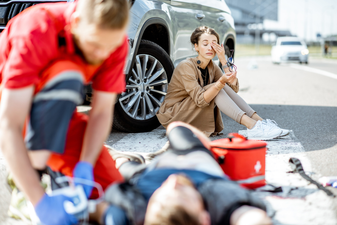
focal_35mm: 85
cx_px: 168
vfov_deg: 16.1
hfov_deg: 23.9
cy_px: 112
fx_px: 796
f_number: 2.2
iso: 200
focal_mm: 85
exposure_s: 1/2000
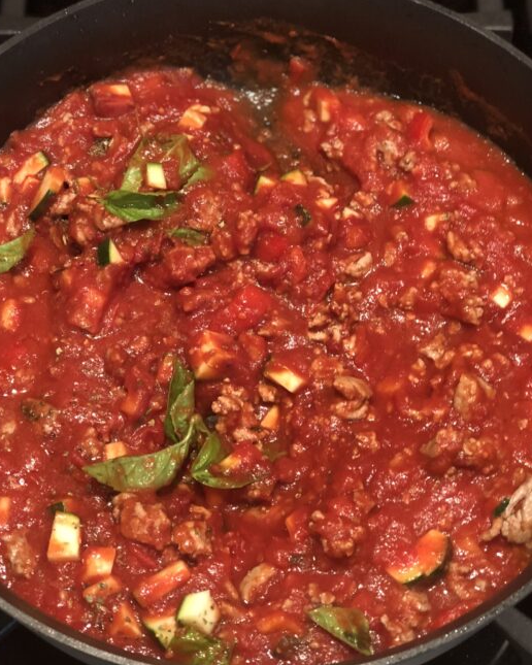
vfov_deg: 27.5
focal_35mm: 69
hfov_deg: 22.2
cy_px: 320
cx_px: 233
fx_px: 1358
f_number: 2.8
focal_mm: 6.6
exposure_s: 1/60
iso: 400
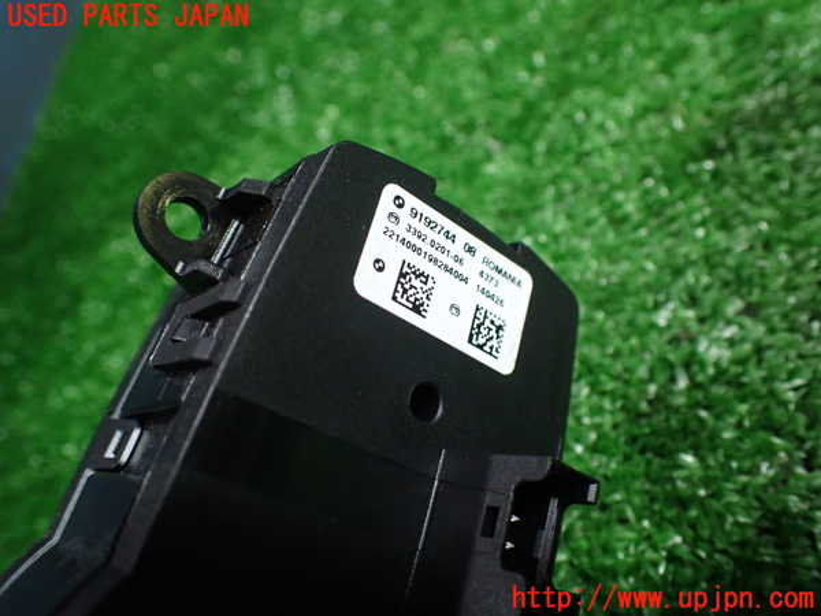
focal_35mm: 30
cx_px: 410
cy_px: 308
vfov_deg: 46.8
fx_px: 712
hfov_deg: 60.0
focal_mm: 5.4
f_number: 2.3
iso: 800
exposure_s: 1/80
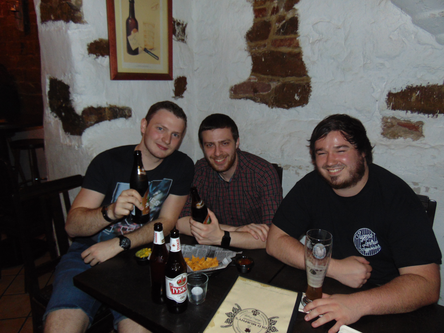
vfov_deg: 54.9
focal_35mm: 25
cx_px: 222
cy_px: 166
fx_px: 321
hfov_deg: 69.4
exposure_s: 1/8
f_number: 3
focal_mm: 4.5
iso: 200
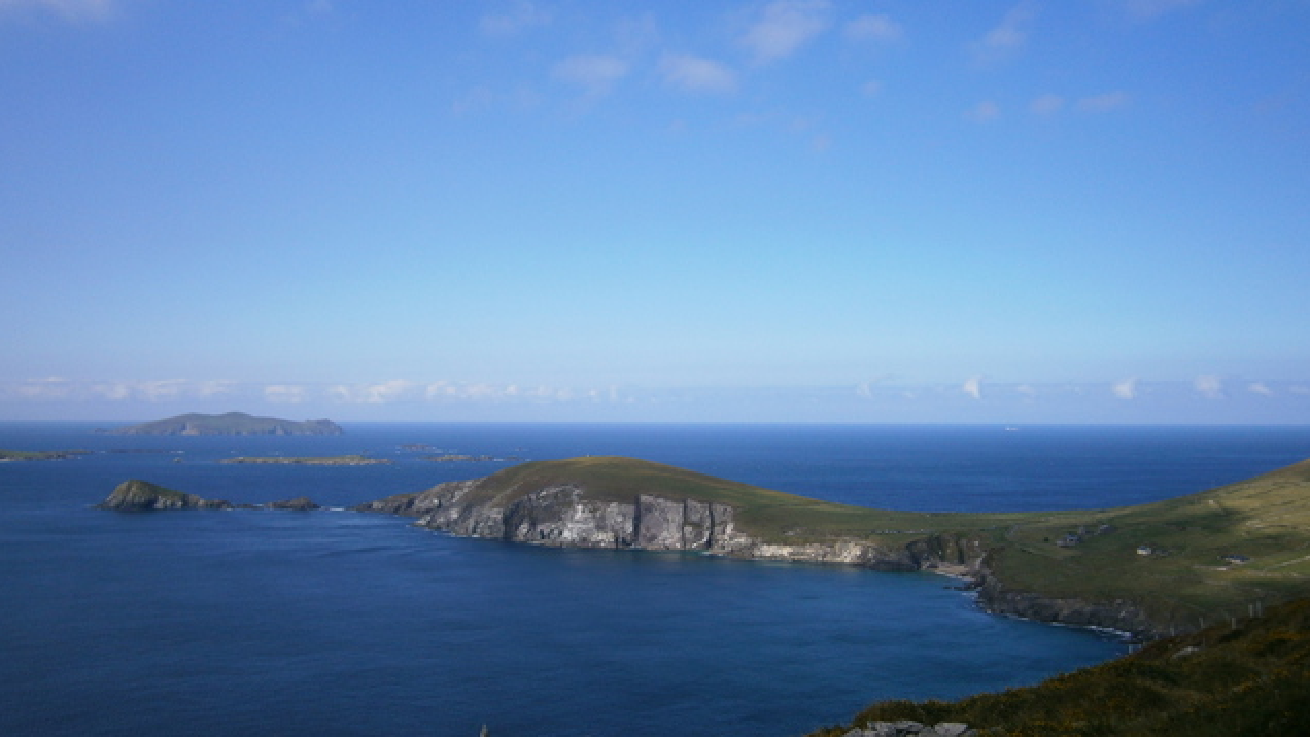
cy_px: 445
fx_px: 1181
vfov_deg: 34.5
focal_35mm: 34
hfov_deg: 58.0
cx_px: 655
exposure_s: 1/200
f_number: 8.3
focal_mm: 5.5
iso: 80
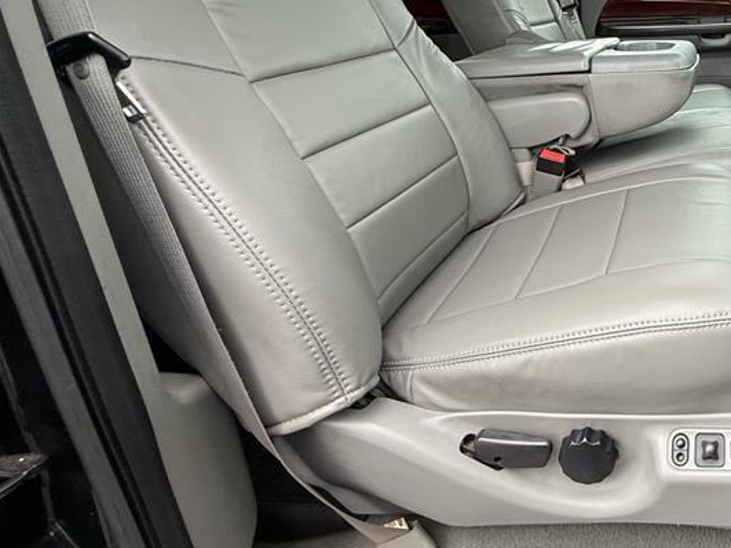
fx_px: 570
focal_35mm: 27
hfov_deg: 53.8
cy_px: 153
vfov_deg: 49.7
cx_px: 702
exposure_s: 1/99
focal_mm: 2.22
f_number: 2.2
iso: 100
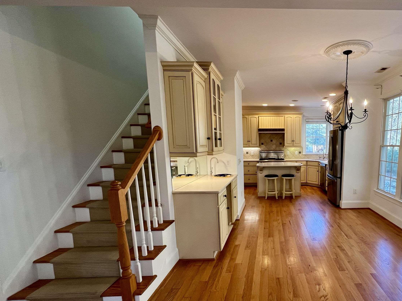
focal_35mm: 18
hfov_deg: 83.8
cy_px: 176
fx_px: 209
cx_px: 277
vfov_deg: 71.1
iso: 200
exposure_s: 1/120
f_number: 1.8
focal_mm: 1.57
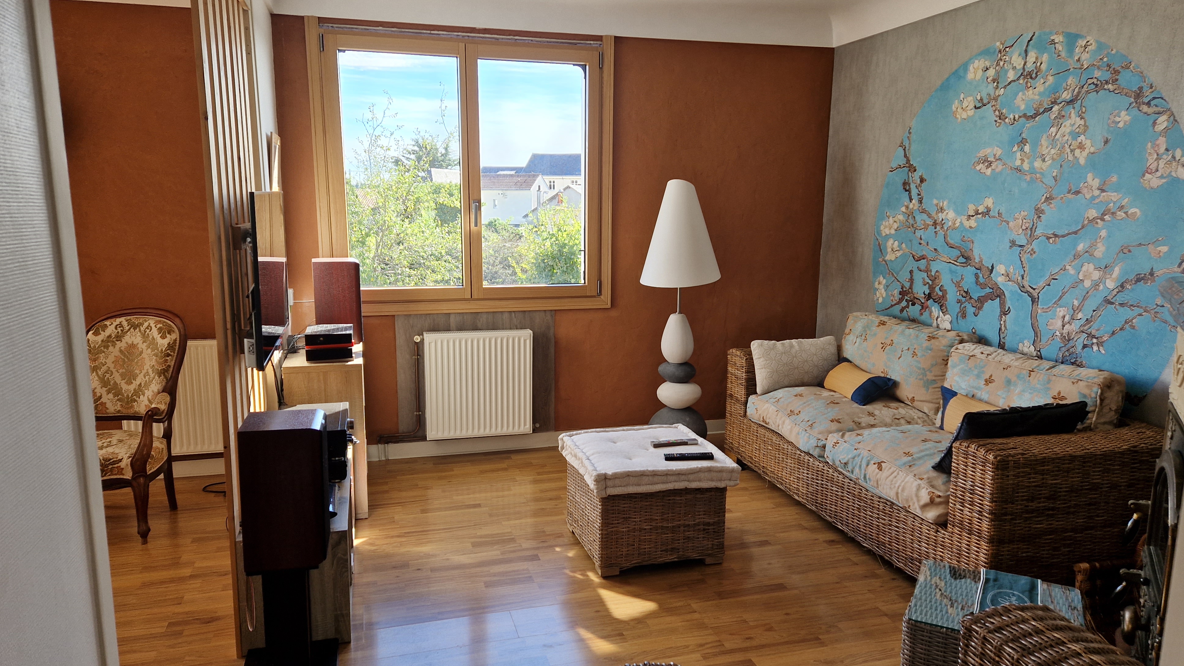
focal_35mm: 26
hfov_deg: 71.9
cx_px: 599
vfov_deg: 44.4
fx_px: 816
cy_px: 336
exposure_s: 1/180
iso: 50
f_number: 1.8
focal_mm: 5.4
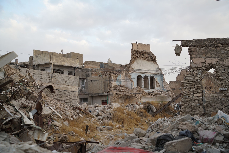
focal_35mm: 50
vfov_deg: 27.0
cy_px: 76
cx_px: 114
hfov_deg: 39.6
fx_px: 318
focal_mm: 50
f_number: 5.6
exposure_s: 1/60
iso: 200
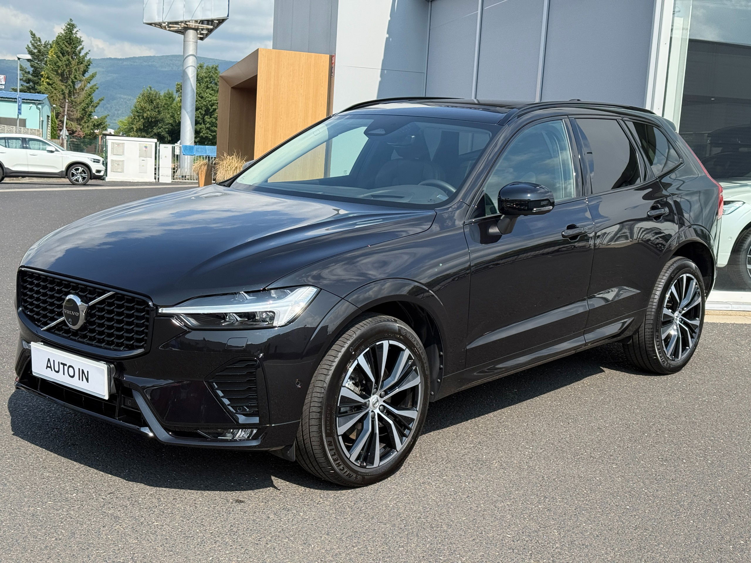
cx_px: 376
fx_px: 1041
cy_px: 282
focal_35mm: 48
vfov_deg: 30.3
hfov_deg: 39.7
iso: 64
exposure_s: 1/2577
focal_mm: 6.76
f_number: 1.78
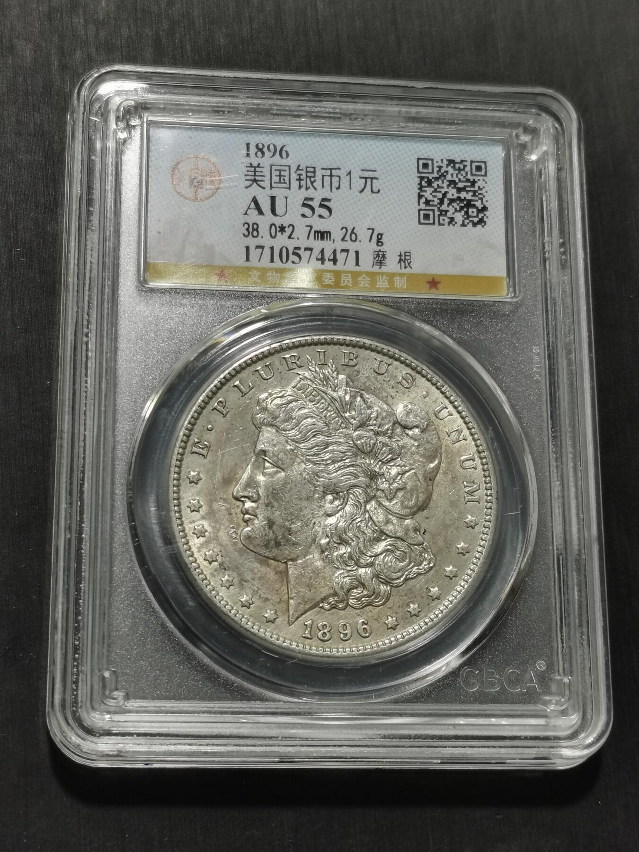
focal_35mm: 69
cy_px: 426
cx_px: 320
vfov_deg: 28.2
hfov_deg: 21.3
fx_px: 1698
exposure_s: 1/100
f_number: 1.8
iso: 80
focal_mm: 5.58
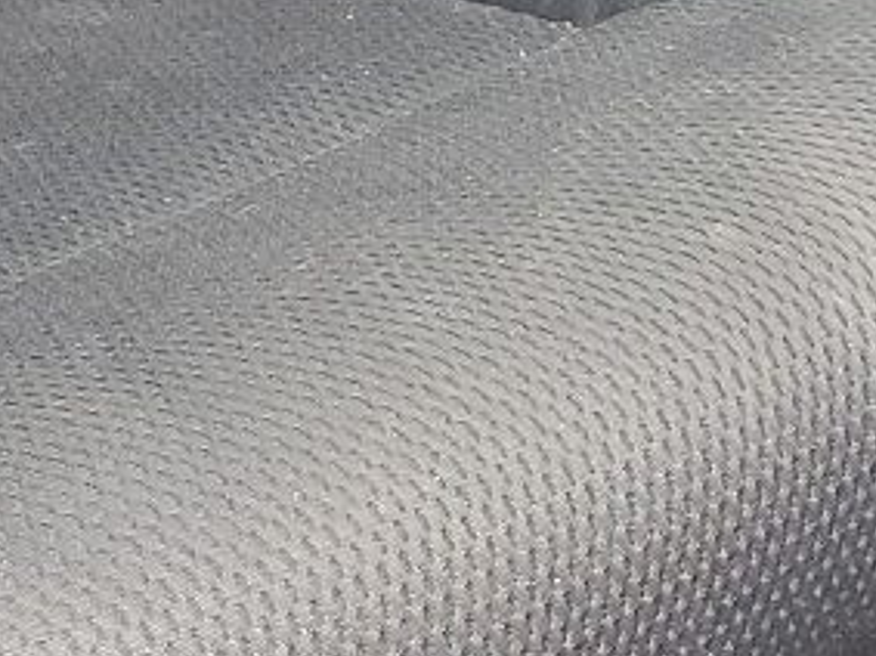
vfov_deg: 9.2
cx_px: -136
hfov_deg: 13.1
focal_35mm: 147
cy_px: -848
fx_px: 3718
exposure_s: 1/60.2
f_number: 1.5
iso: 105
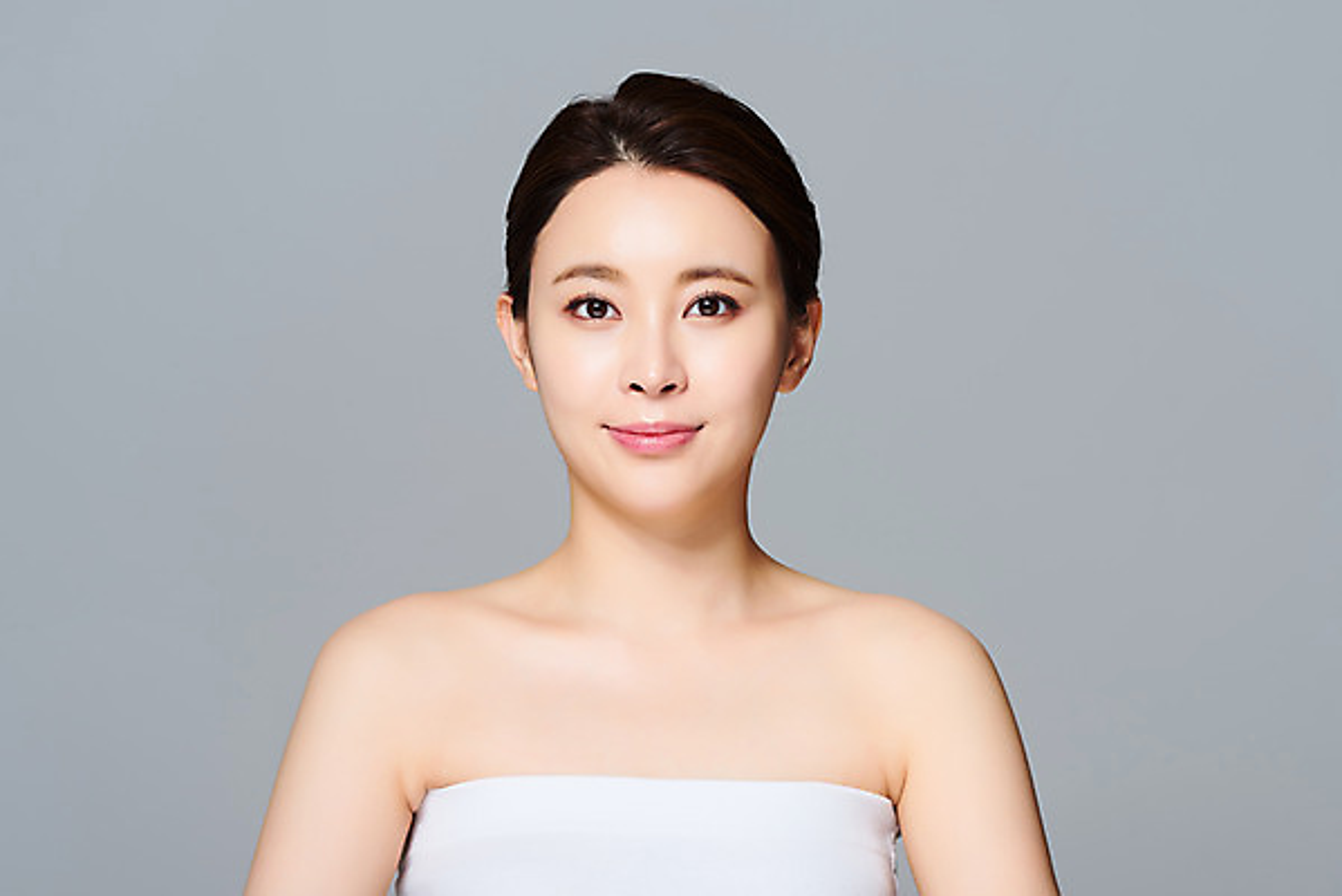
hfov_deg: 19.4
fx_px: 3916
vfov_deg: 13.1
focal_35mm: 105
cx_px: 671
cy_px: 448
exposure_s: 1/125
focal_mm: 105
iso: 64
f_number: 16
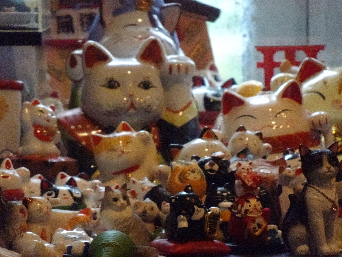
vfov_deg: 2.8
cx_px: 171
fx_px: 5197
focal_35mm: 526
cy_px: 128
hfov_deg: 3.8
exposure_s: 1/80
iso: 3200
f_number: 6.3
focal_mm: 85.9
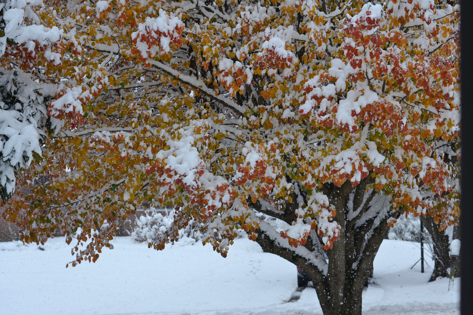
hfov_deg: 27.0
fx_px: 985
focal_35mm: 75
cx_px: 236
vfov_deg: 18.2
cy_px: 158
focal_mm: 50
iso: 400
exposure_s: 1/800
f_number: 4
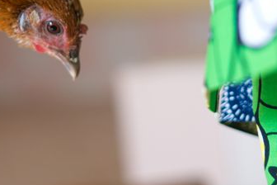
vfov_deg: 11.4
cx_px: 148
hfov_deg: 17.2
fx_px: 916
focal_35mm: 119
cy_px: 2
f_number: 2.2
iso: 500
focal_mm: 50
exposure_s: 1/320
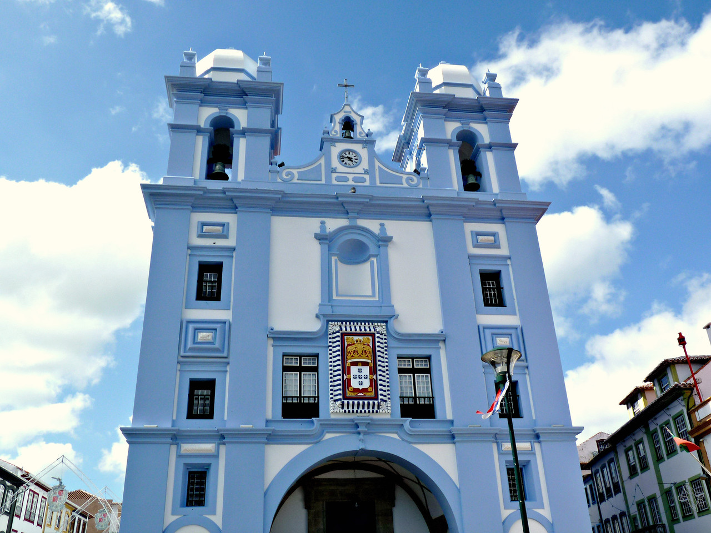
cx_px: 356
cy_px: 266
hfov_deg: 56.8
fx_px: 657
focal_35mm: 32
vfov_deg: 44.2
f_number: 5.6
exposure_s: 1/400
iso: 80
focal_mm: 5.6
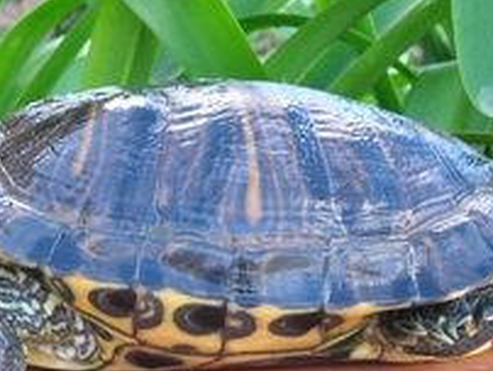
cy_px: 214
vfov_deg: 17.6
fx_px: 1198
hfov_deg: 23.2
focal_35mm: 84
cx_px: 173
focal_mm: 7.7
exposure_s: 1/32.1
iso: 50
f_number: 3.2
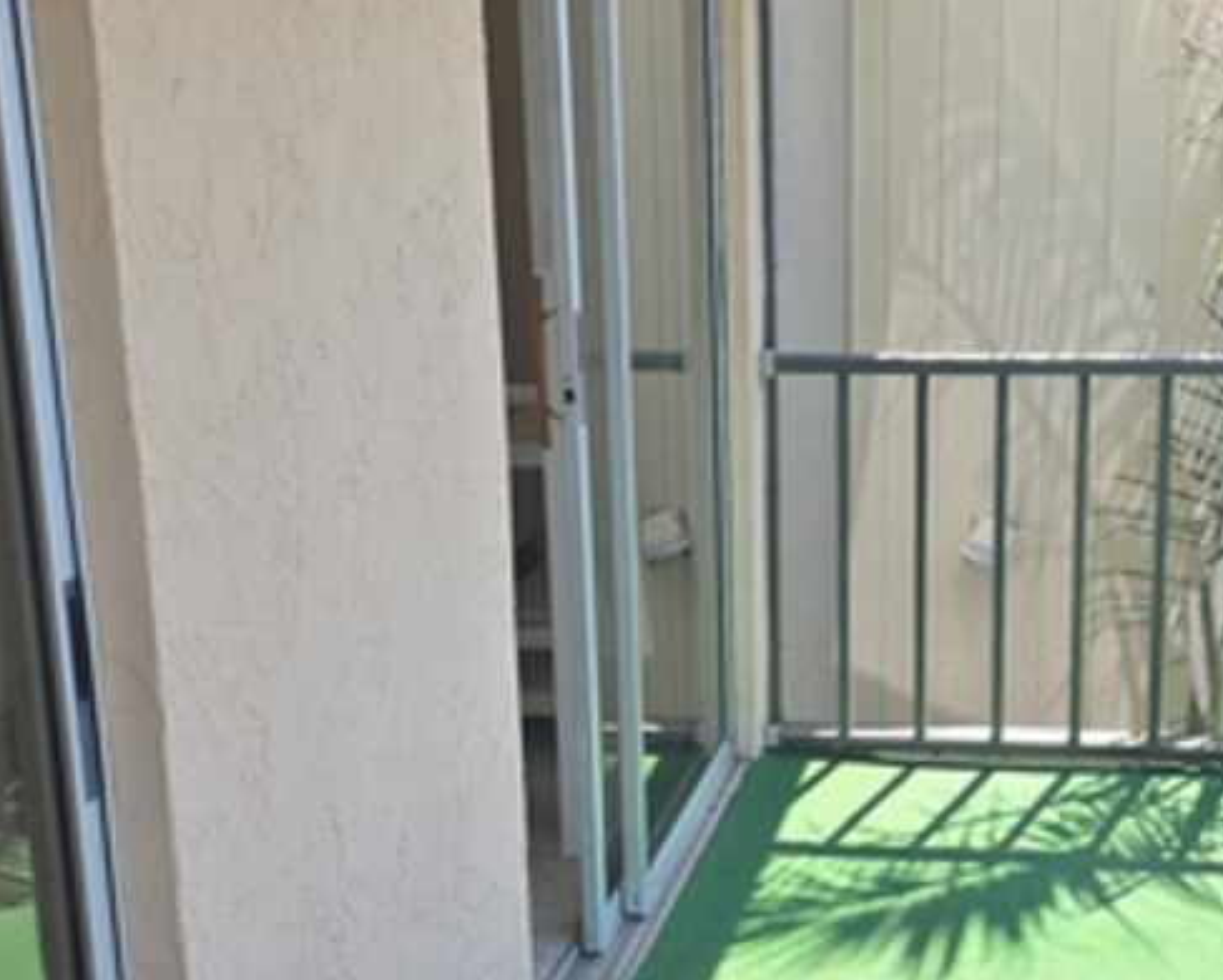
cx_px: 799
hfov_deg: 31.7
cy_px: 661
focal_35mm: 59
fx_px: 2136
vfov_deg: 25.7
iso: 20
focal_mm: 6.3
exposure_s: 1/180
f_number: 1.7
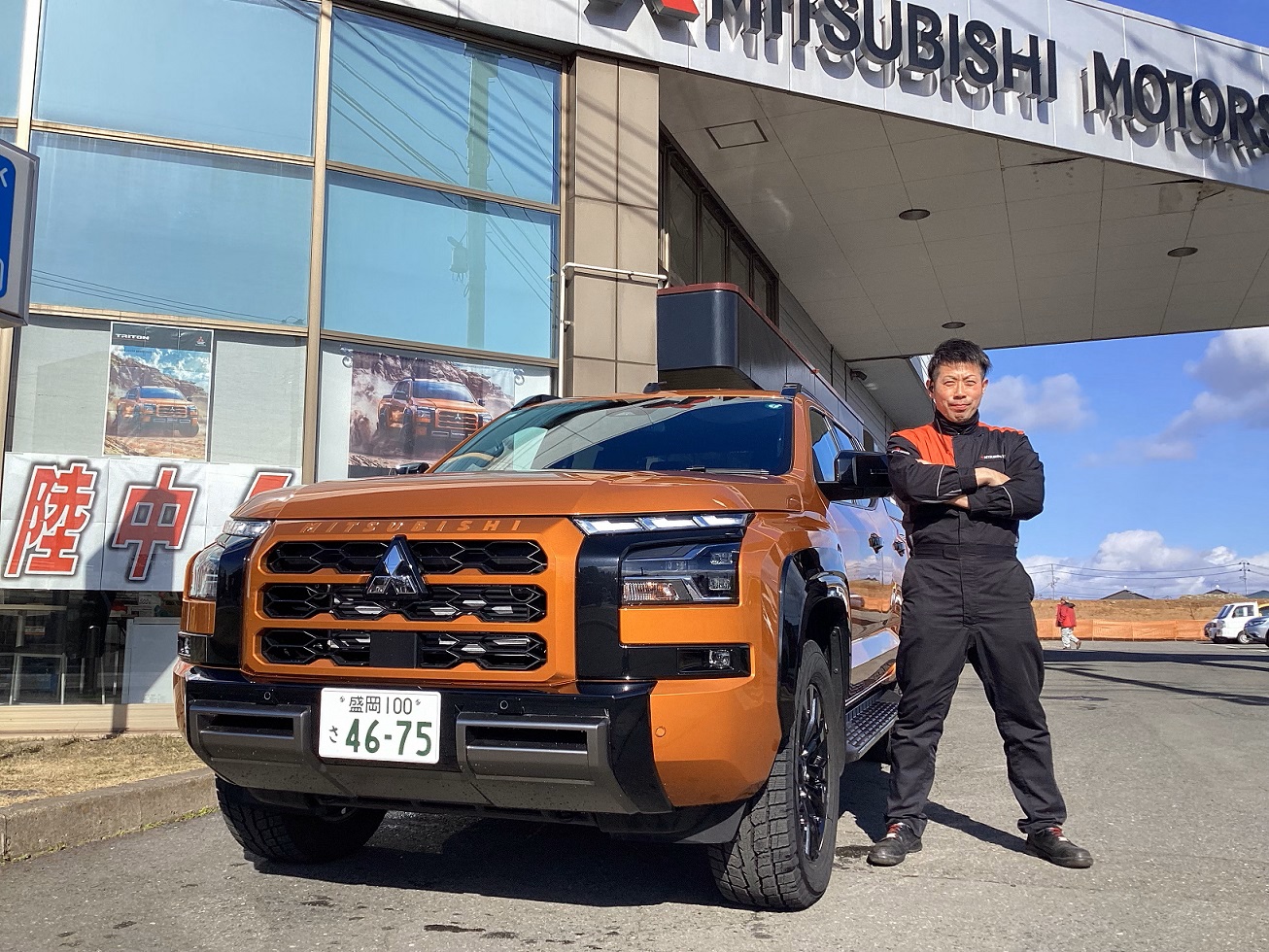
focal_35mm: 31
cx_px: 634
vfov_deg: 45.5
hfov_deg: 58.3
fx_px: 1137
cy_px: 476
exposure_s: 1/1538
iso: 25
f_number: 2.4
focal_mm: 3.3
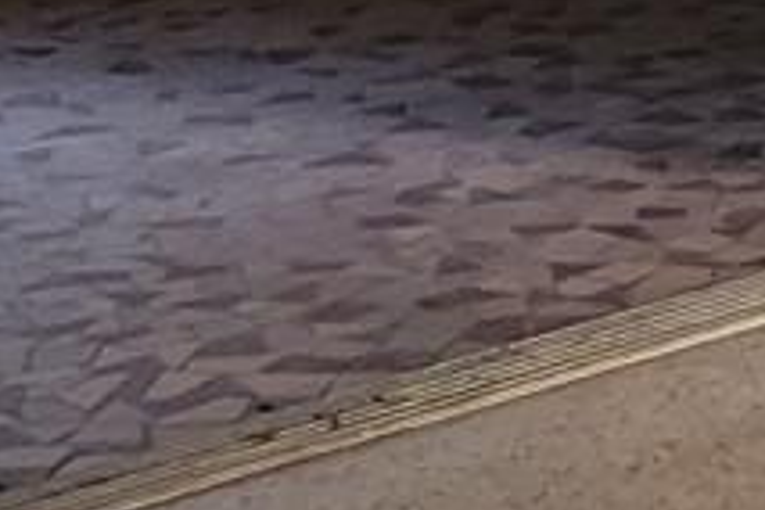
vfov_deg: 6.6
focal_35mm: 203
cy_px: -395
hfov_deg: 9.5
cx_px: 1458
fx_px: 4313
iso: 125
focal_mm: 5.4
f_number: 1.8
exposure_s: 1/60
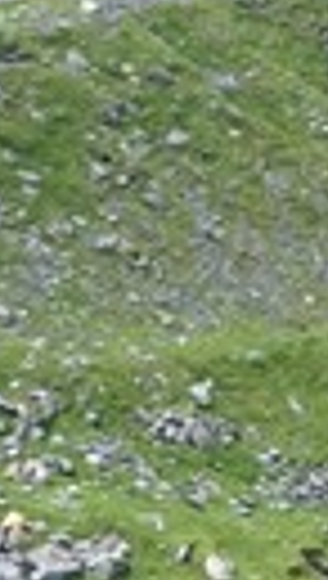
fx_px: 4217
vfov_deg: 7.9
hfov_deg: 3.8
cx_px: 1847
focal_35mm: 274
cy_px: 409
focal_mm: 22
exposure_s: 1/160
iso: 200
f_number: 6.3
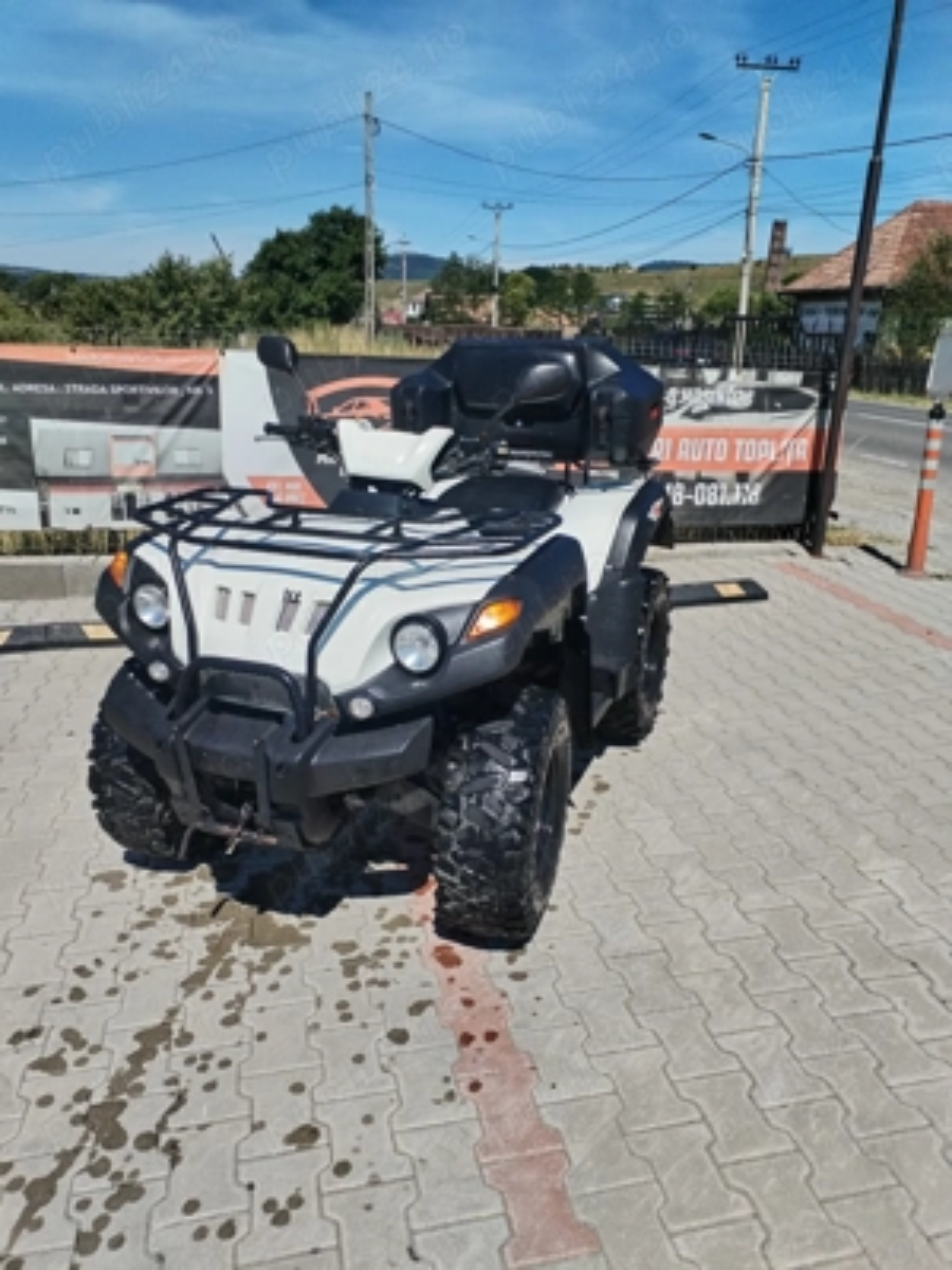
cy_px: 635
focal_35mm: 26
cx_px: 476
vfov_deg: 67.3
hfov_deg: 53.1
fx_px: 953
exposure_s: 1/1774
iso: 100
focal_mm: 4.75
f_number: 1.8
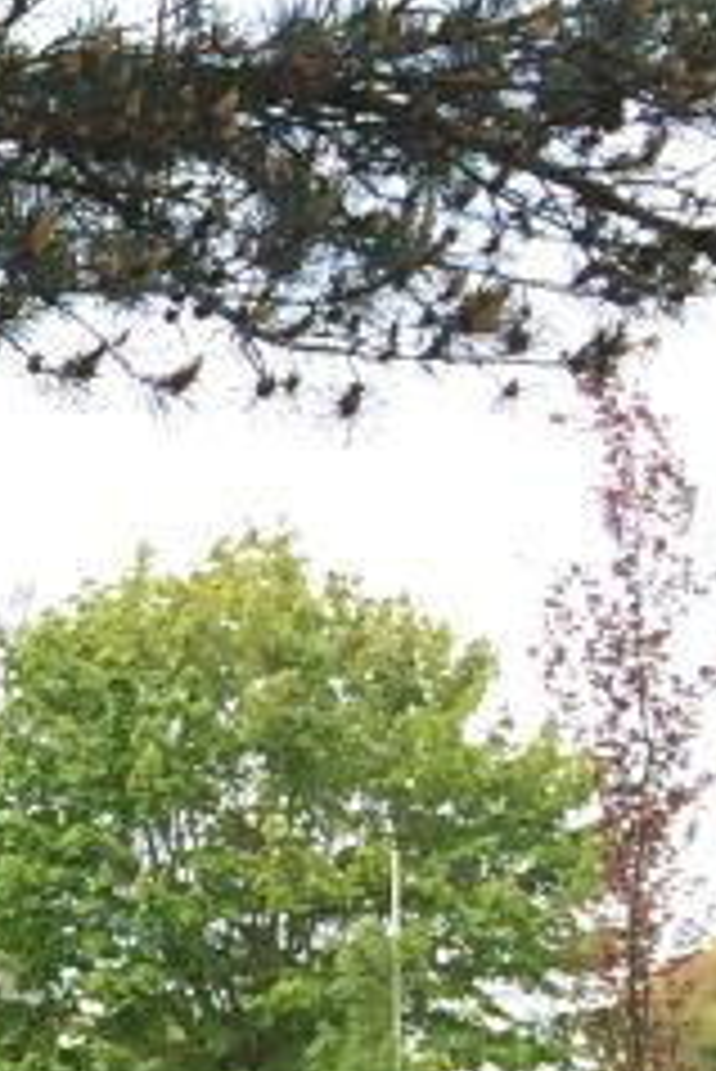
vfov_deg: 12.6
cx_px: -1725
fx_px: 4826
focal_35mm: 162
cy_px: 846
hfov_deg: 7.2
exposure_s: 1/707
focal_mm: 4.15
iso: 32
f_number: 2.2
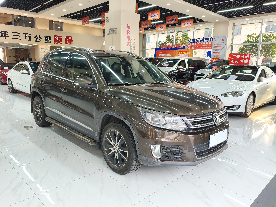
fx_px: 207
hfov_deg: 67.3
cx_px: 138
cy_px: 104
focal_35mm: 26
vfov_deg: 53.1
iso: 80
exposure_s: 1/100
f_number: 1.5
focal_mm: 4.94
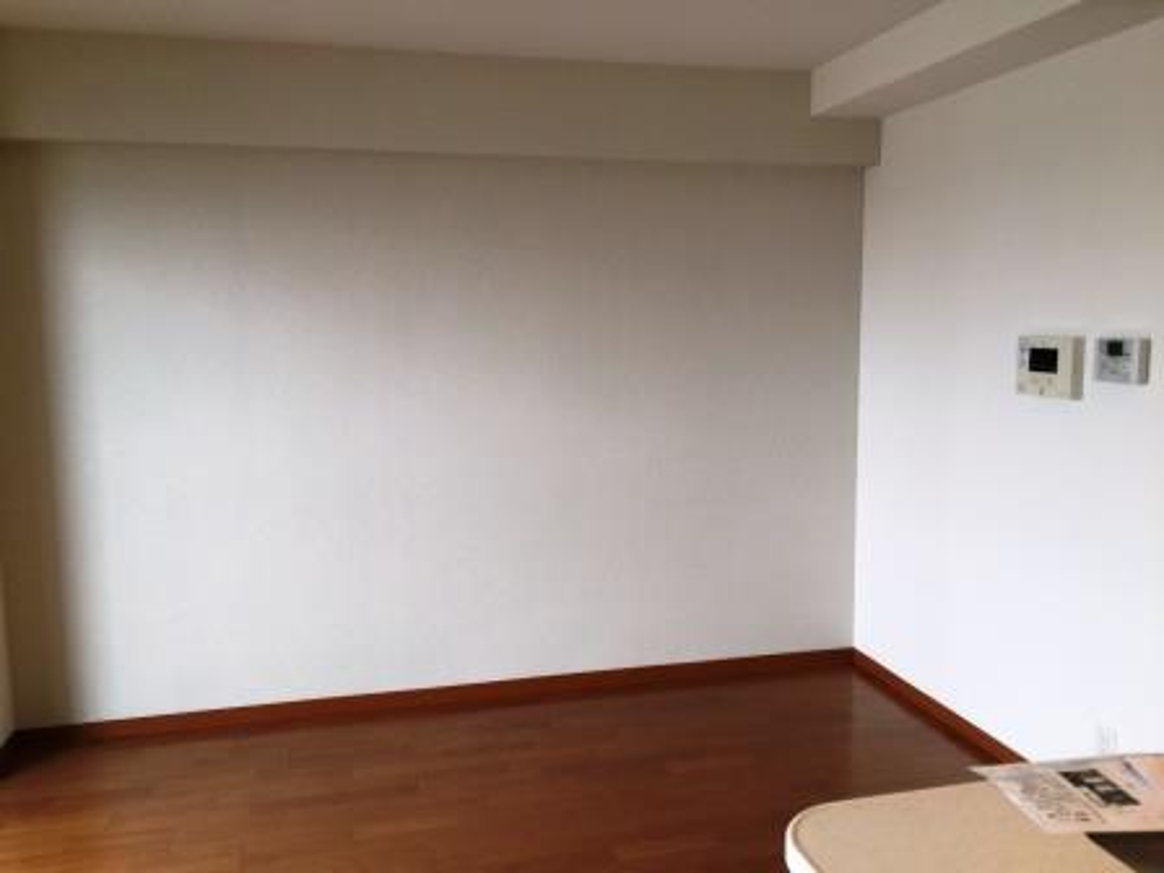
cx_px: 582
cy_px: 436
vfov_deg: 48.2
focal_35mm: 29
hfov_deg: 61.7
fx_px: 975
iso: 32
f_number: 2.2
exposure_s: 1/30
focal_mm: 4.15
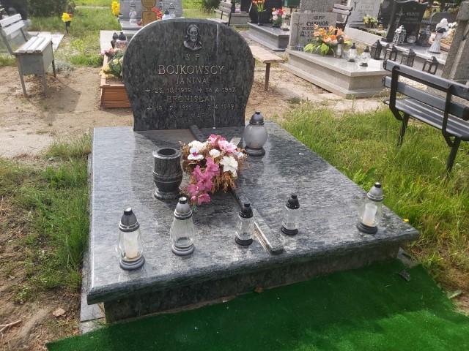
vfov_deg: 53.1
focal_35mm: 26
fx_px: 352
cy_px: 176
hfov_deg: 67.3
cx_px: 234
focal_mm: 3.92
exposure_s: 1/1085
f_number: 1.7
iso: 64
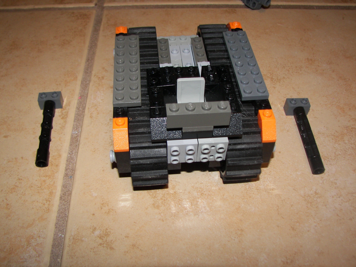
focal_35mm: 36
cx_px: 178
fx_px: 370
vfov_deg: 39.7
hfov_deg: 51.4
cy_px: 134
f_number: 2.8
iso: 100
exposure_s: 1/30
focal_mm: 6
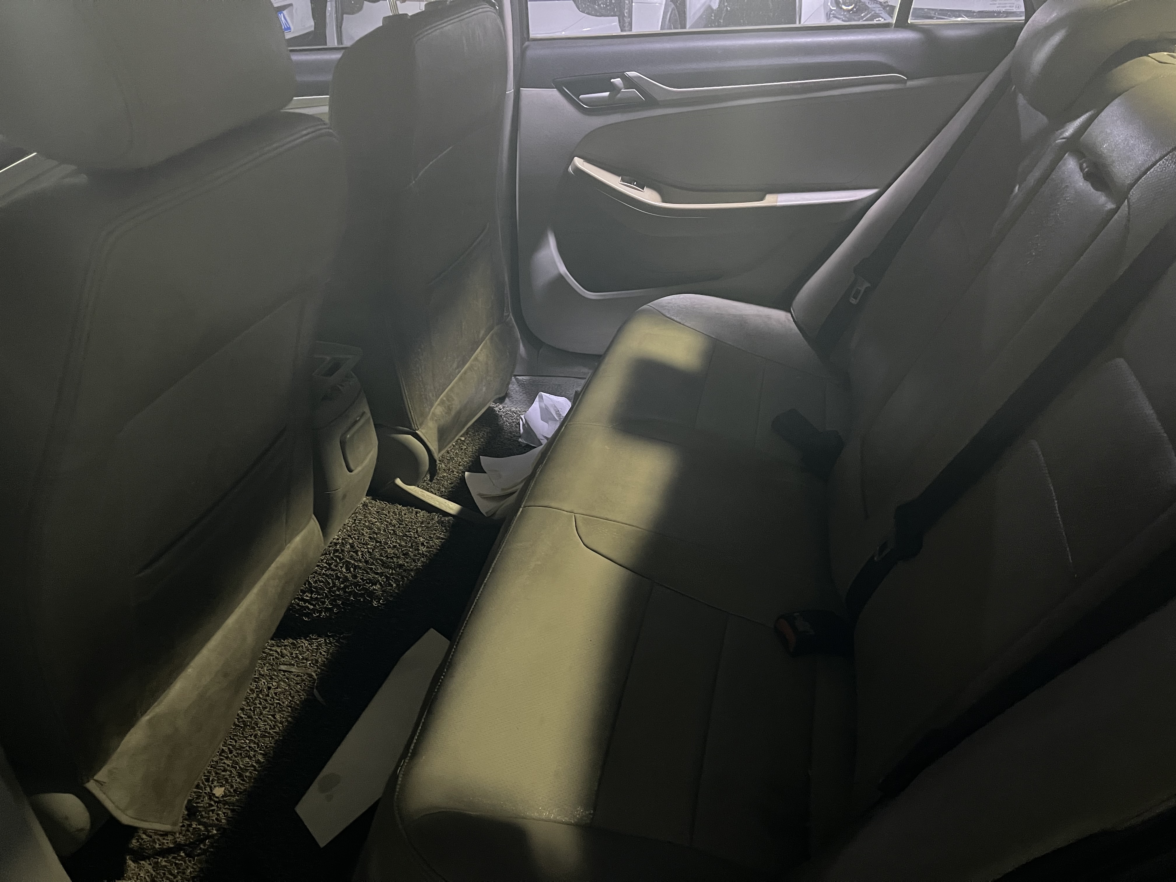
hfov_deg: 69.4
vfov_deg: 54.9
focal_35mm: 25
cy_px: 441
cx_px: 588
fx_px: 849
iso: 1000
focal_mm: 5.1
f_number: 1.6
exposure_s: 1/25
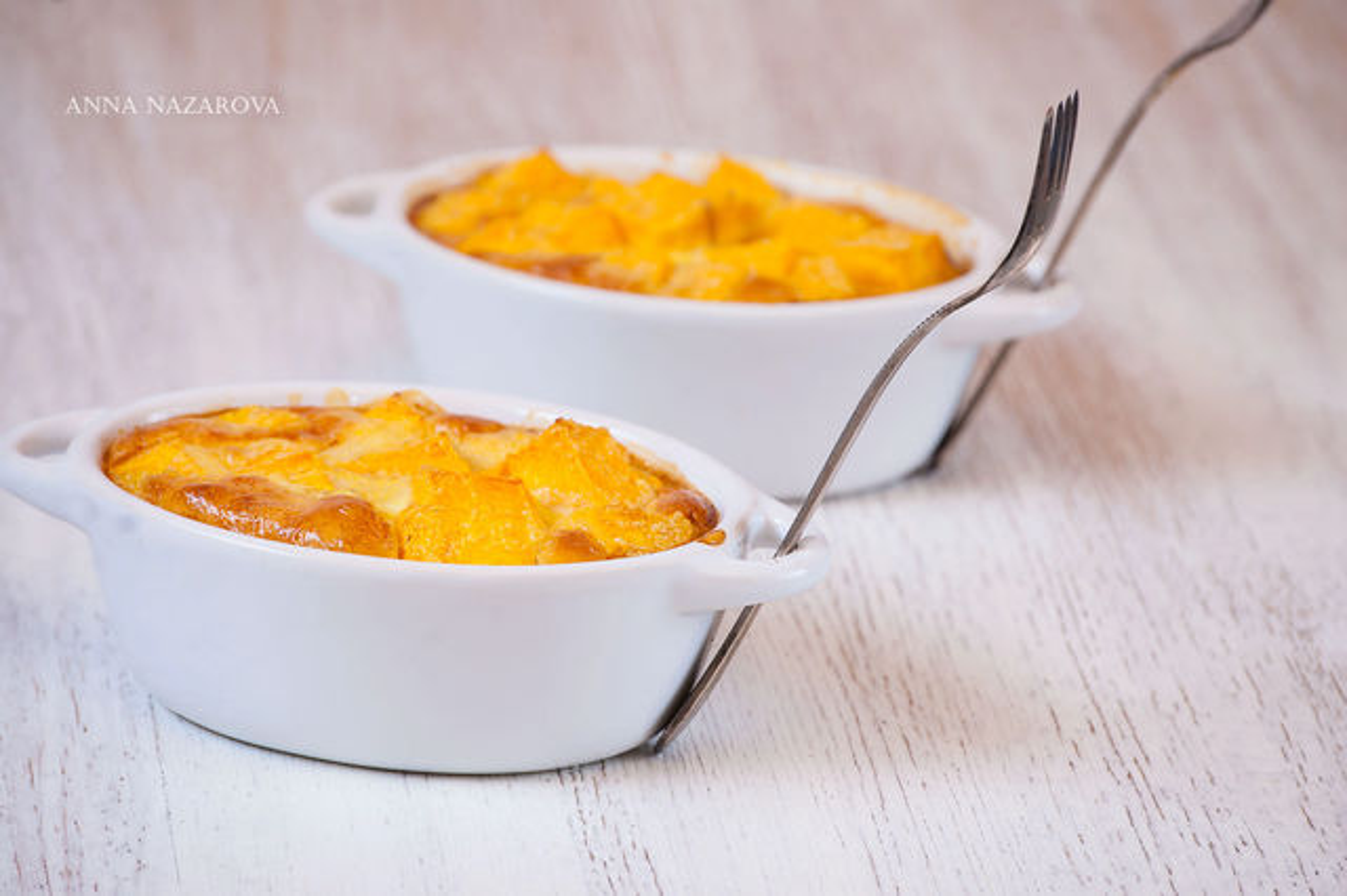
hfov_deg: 10.2
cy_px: 448
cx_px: 674
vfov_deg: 6.8
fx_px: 7573
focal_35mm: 202
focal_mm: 135
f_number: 8
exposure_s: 1/400
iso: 200
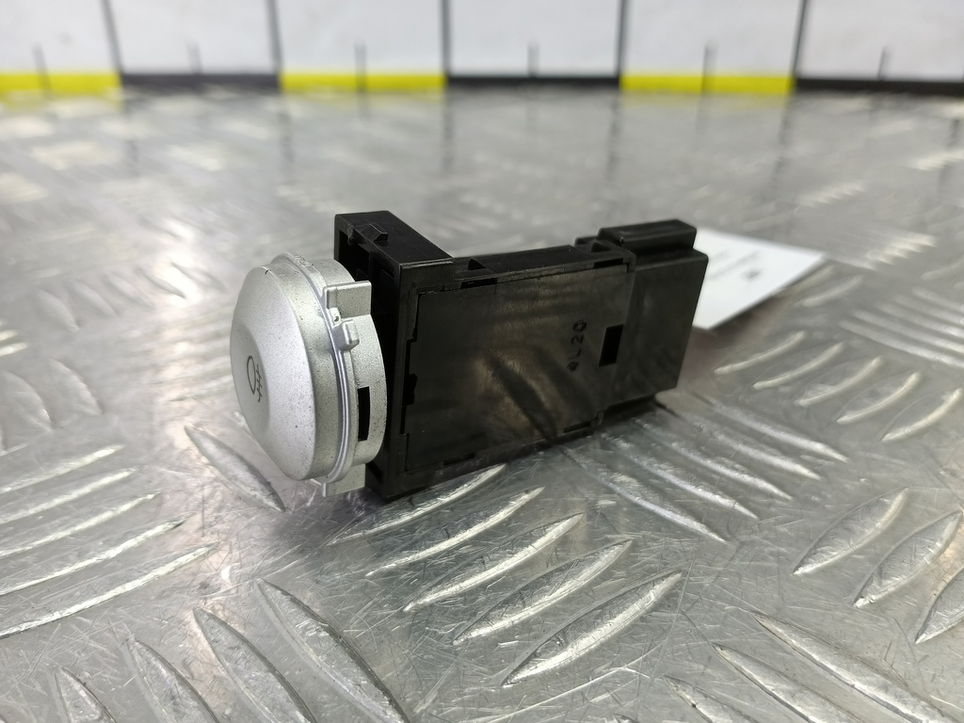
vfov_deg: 58.9
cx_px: 482
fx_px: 641
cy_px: 362
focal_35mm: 23
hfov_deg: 73.9
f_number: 1.6
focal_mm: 4.11
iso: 150
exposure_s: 1/50
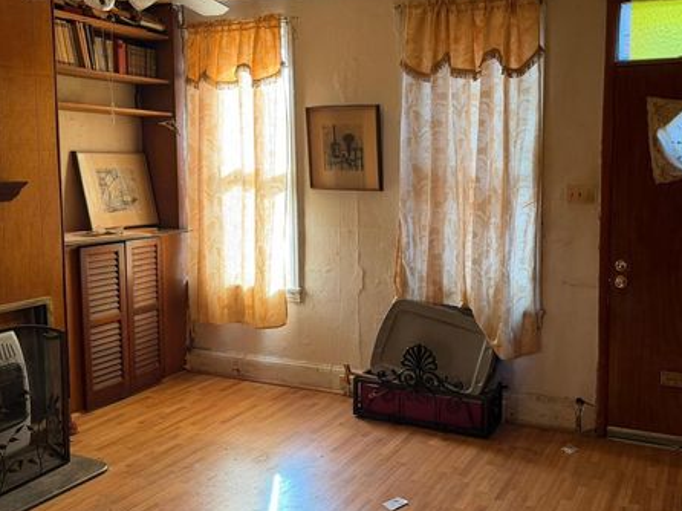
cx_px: 451
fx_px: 630
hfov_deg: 55.7
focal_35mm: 32
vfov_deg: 44.0
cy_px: 223
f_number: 1.78
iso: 200
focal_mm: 6.76
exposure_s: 1/100
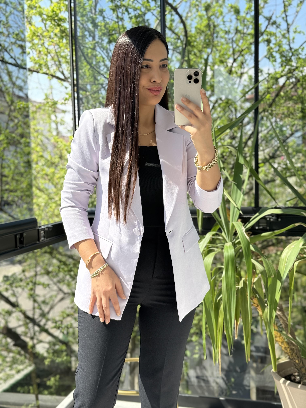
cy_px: 204
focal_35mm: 48
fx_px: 566
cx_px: 153
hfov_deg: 30.3
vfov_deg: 39.7
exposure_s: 1/917
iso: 100
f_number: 1.78
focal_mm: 6.76
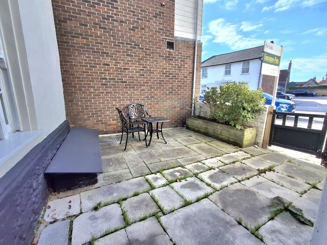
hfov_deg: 94.5
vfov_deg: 78.1
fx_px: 151
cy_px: 122
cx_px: 164
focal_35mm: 16
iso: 40
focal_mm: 1.64
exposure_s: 1/625
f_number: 2.2
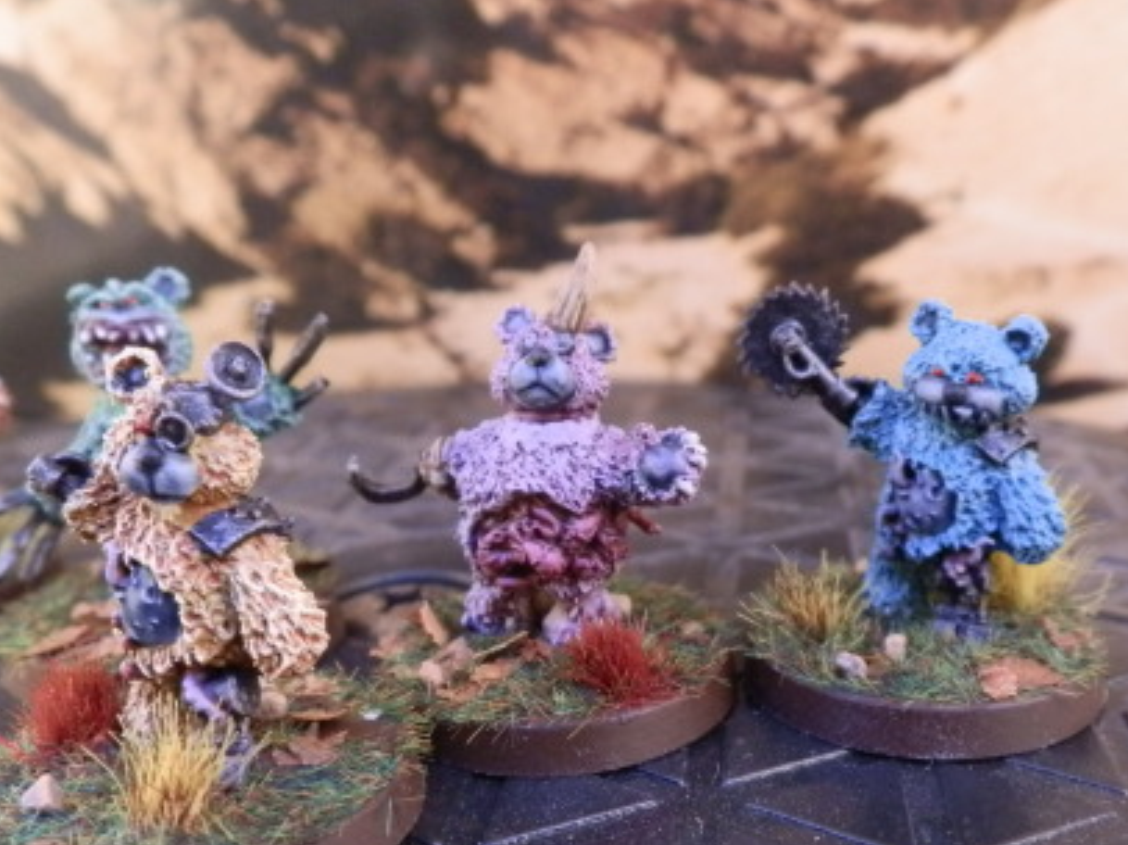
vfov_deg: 38.3
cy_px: 550
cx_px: 653
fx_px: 1205
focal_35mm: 37
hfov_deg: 50.0
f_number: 3.1
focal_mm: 5
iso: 400
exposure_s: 1/50
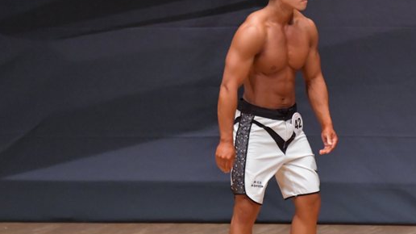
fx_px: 5205
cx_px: 246
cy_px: 132
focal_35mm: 472
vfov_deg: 2.6
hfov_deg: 4.6
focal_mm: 200
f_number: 5.6
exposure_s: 1/400
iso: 6400
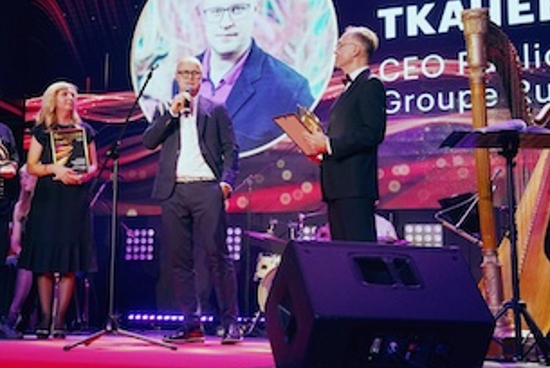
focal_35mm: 59
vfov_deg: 23.0
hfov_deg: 33.7
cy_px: 142
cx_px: 193
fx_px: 902
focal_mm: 45
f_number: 6.3
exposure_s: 1/100
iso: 4000
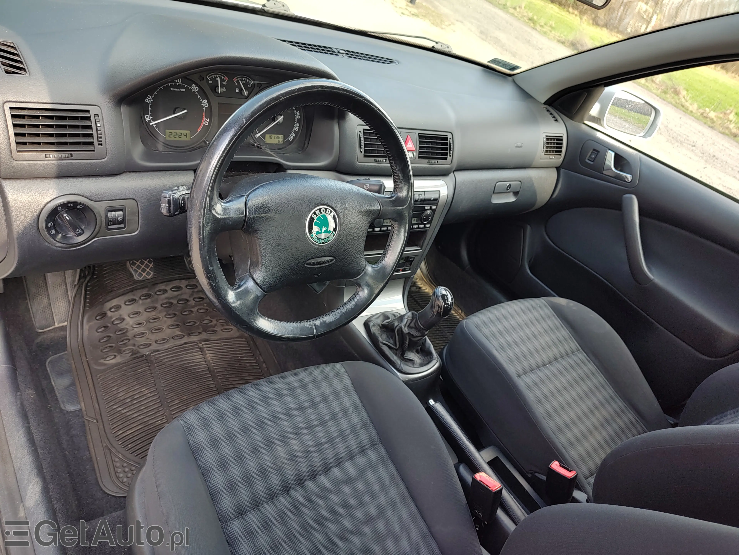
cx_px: 370
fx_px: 491
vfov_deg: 58.9
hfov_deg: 73.9
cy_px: 278
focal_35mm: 23
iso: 100
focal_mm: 5.56
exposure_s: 1/126
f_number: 1.8
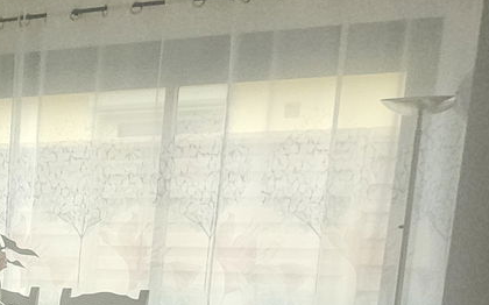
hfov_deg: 18.2
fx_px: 1292
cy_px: 590
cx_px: -313
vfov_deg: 12.1
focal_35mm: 97
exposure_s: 1/100
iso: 160
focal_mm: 5
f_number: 1.8
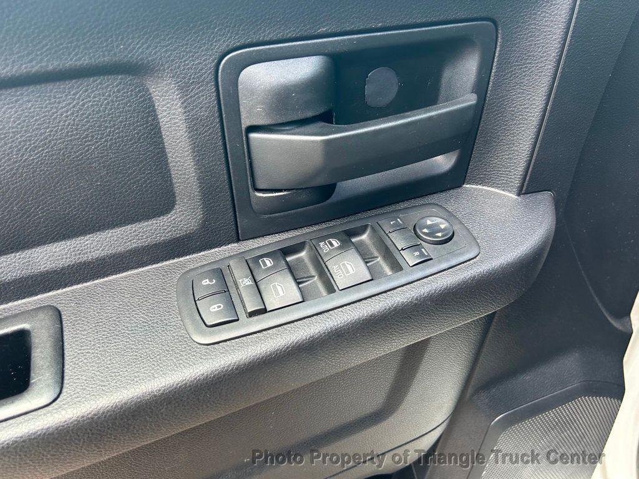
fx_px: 480
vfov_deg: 53.1
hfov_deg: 67.3
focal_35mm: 26
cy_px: 240
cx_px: 320
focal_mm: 5.7
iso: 64
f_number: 1.5
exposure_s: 1/171
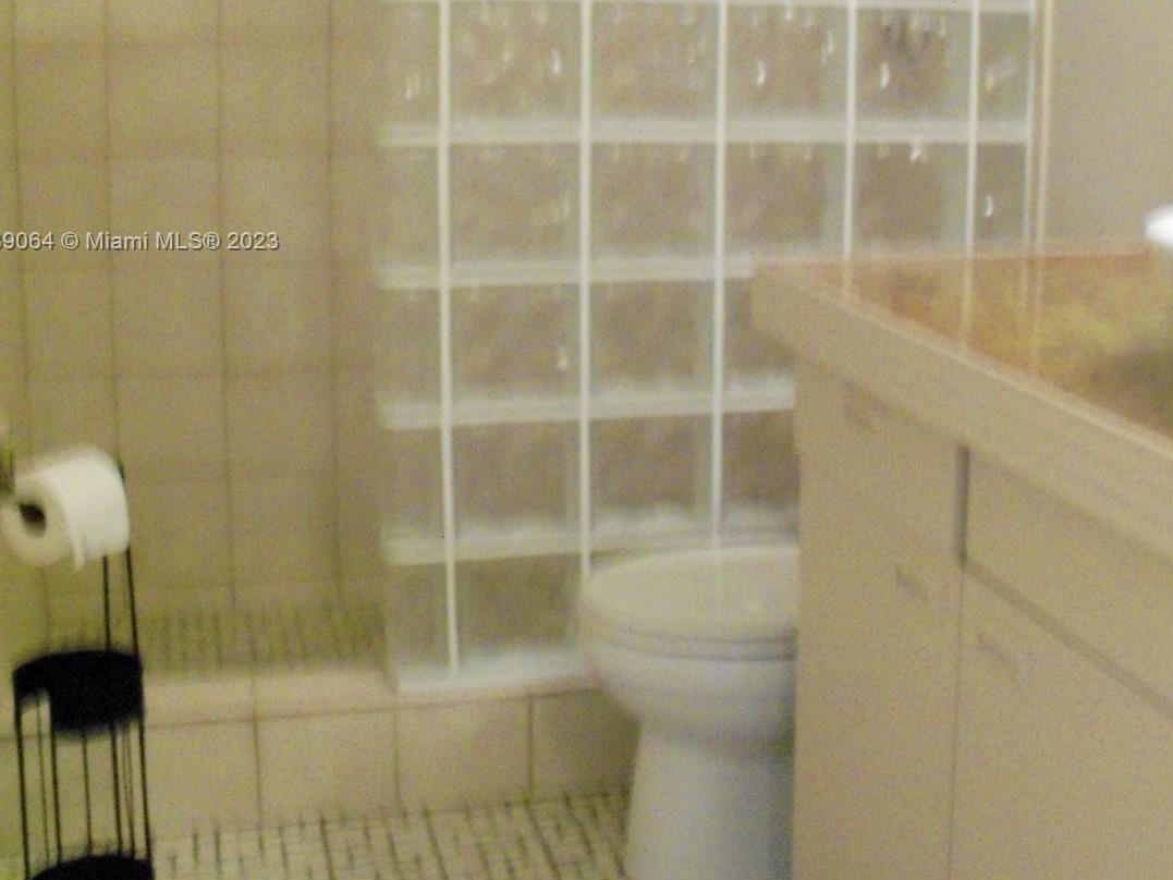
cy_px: 243
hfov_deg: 36.4
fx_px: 1762
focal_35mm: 52
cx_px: 802
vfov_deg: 27.7
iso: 400
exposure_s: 1/13
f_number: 3
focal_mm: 6.3
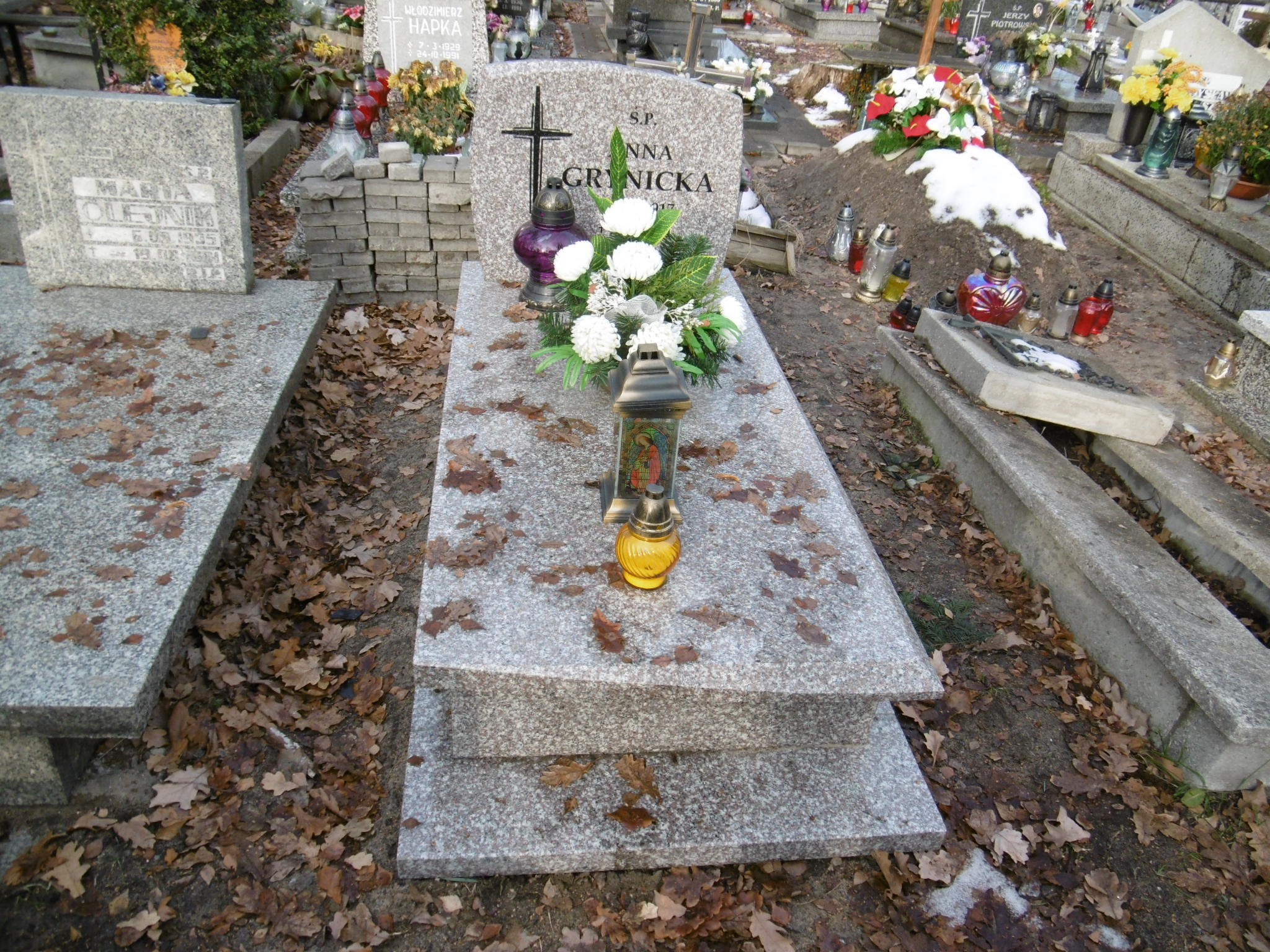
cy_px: 476
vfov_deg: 49.7
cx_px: 635
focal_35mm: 28
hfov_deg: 63.4
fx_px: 1027
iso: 100
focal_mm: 5
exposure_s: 1/200
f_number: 3.3
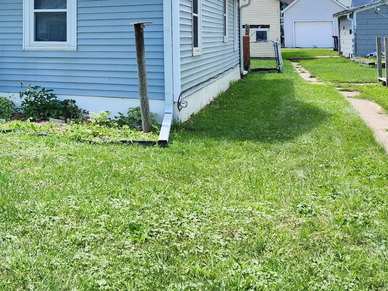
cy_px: 18
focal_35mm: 49
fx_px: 549
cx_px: 15
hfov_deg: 35.7
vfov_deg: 28.3
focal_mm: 6.4
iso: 12
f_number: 1.8
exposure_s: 1/221
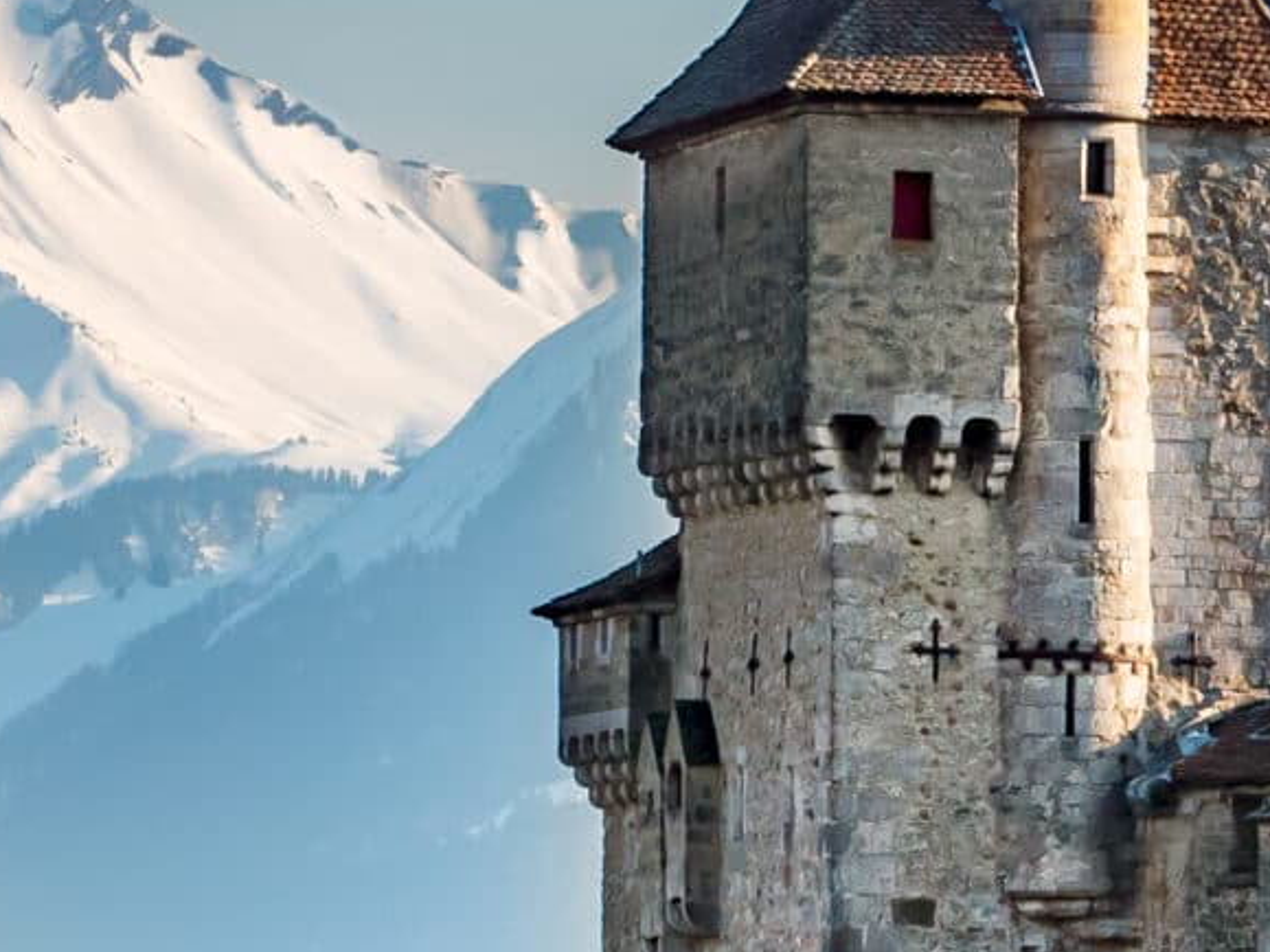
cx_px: 1483
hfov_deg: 2.7
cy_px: 746
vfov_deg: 2.1
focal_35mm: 725
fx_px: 26593
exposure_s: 1/500
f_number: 5.6
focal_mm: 82
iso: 200
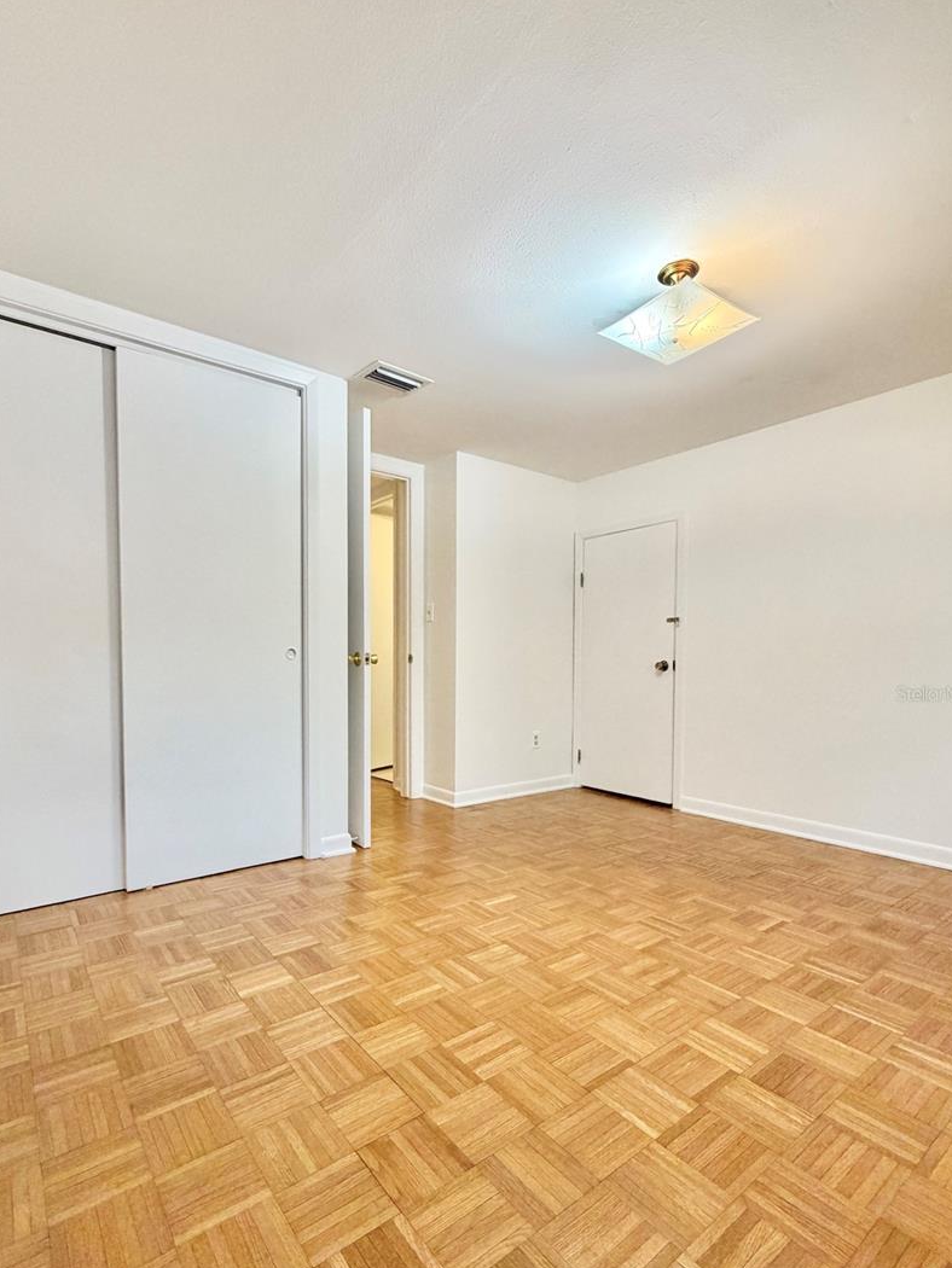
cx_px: 439
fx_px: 586
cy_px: 693
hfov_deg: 78.0
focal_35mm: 16
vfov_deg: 94.2
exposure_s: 1/60
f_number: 2.2
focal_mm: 2.22
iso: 250
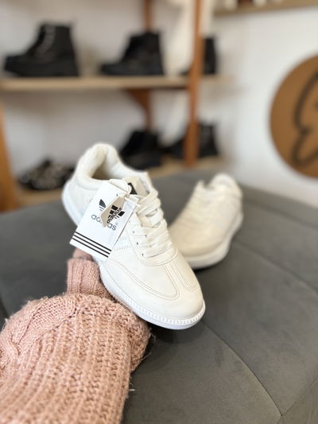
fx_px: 318
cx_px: 159
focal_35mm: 26
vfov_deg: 67.3
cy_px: 212
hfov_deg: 53.1
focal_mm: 5.96
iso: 200
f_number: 1.6
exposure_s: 1/60
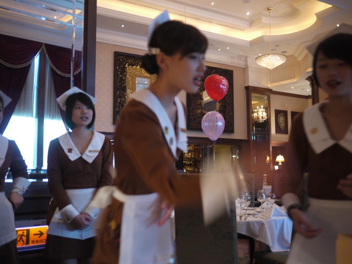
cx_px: 176
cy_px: 132
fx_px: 407
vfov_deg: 36.0
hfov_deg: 46.8
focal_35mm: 40
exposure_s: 1/15
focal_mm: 20
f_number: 1.7
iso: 400
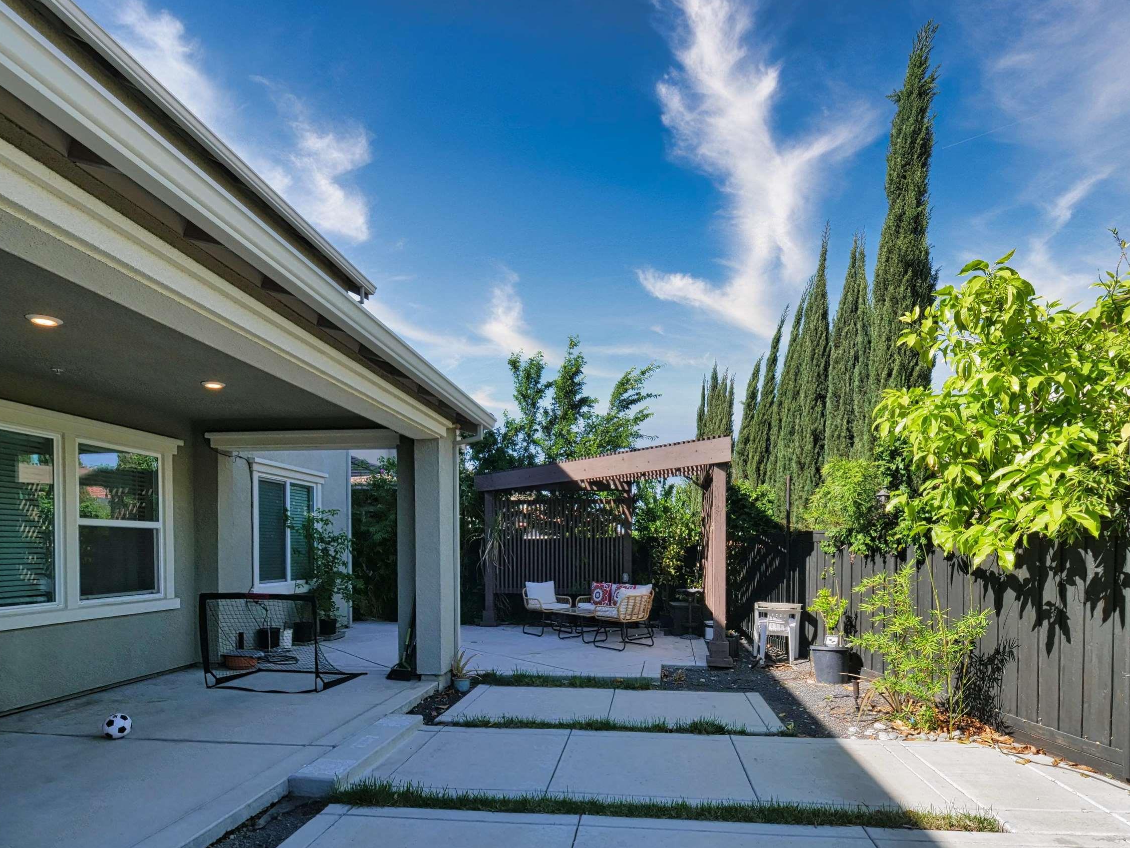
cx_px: 592
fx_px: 620
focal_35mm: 19
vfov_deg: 66.8
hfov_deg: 84.6
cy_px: 565
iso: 100
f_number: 8
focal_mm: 7
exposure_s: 1/160
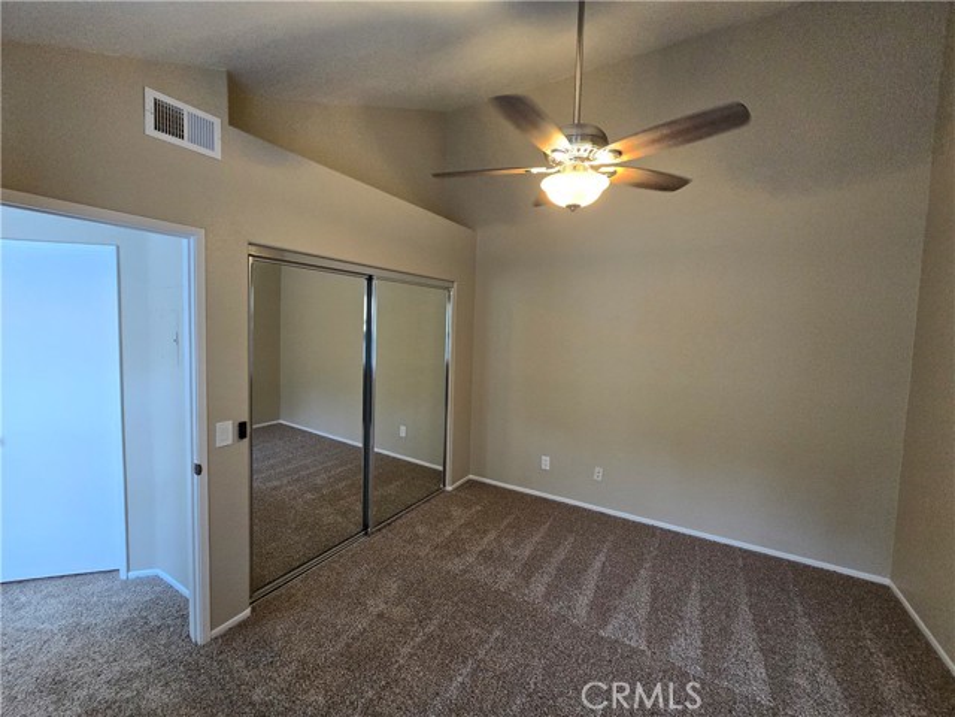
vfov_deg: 89.9
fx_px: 359
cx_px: 478
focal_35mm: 13
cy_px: 358
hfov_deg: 106.2
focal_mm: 2.2
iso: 500
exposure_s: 1/100
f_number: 2.2
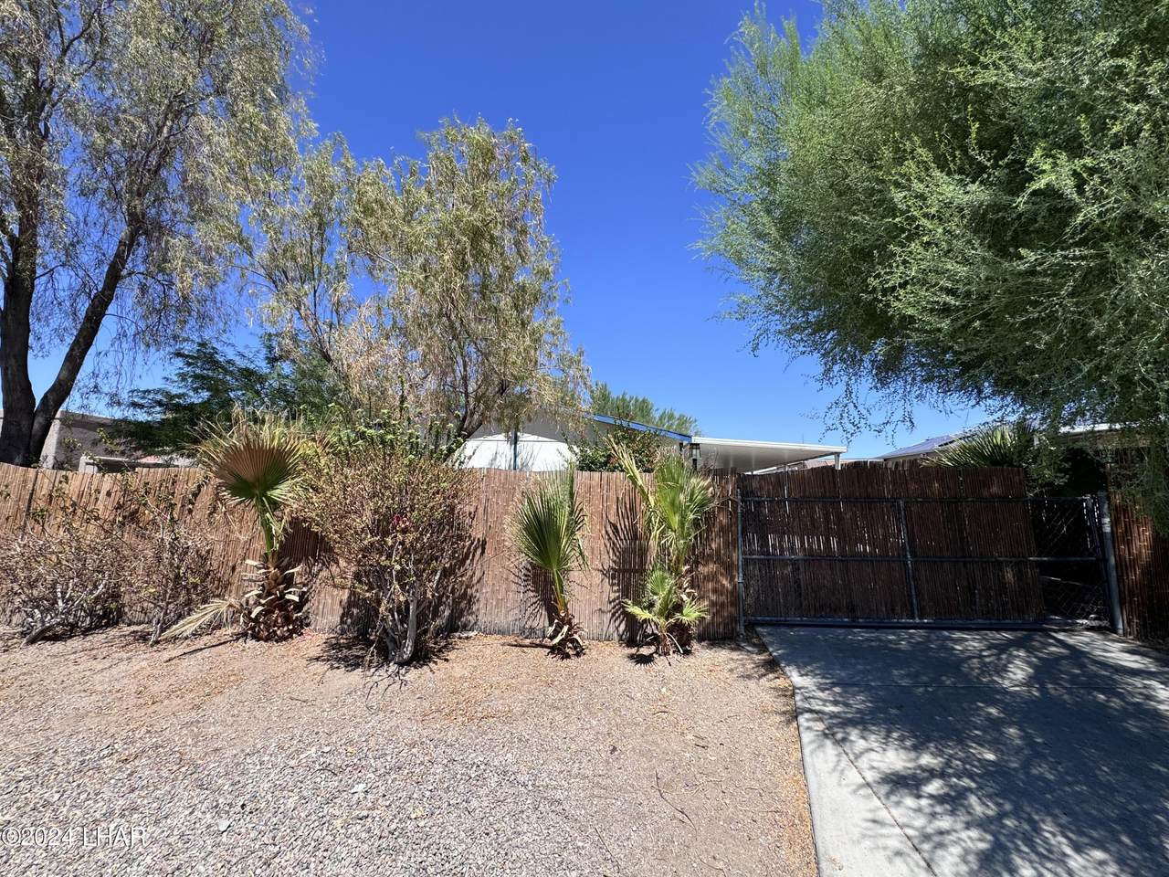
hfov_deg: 102.1
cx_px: 584
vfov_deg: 85.7
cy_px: 438
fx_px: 473
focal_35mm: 14
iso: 50
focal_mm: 2.22
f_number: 2.2
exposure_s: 1/1637
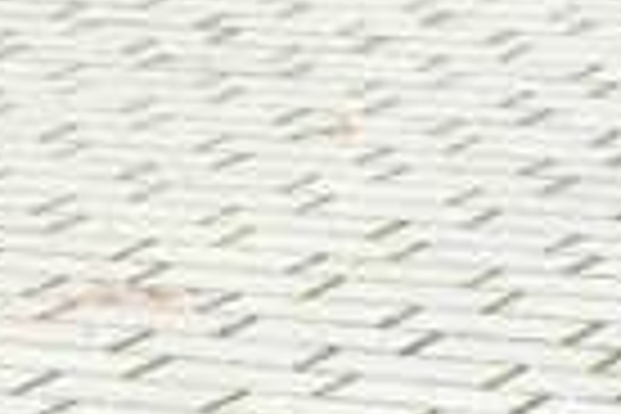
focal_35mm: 472
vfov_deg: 2.9
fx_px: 8141
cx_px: -788
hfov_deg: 4.3
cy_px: -578
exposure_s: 1/1500
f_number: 6.7
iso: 3200
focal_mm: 85
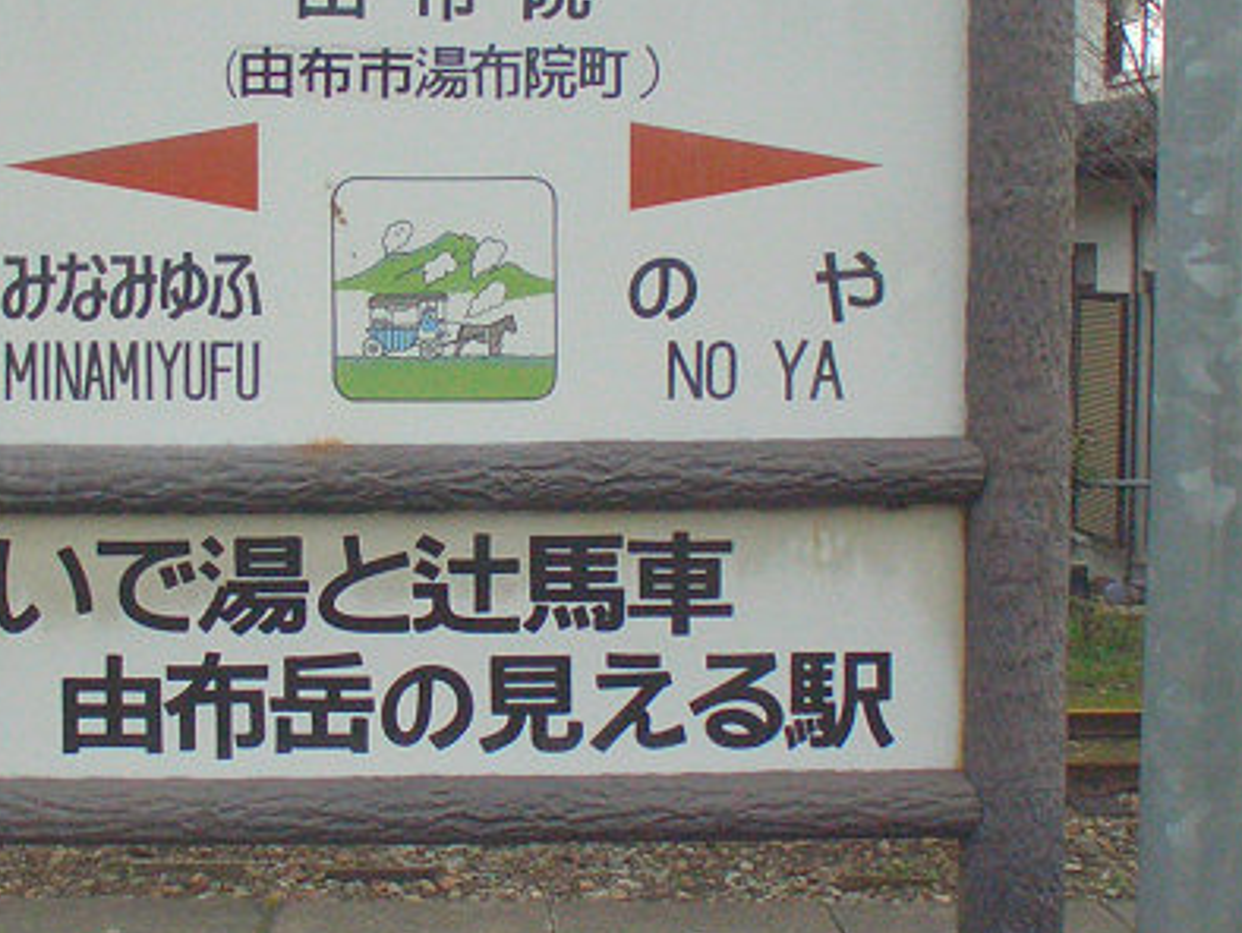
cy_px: 407
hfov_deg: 28.8
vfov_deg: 21.9
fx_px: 2405
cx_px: 429
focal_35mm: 67
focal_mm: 7.1
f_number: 4
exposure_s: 1/200
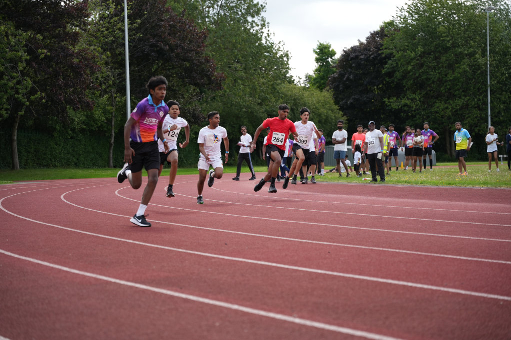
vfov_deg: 20.3
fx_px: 952
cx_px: 256
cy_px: 170
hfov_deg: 30.0
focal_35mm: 67
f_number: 2.8
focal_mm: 67.1
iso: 250
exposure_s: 1/1600
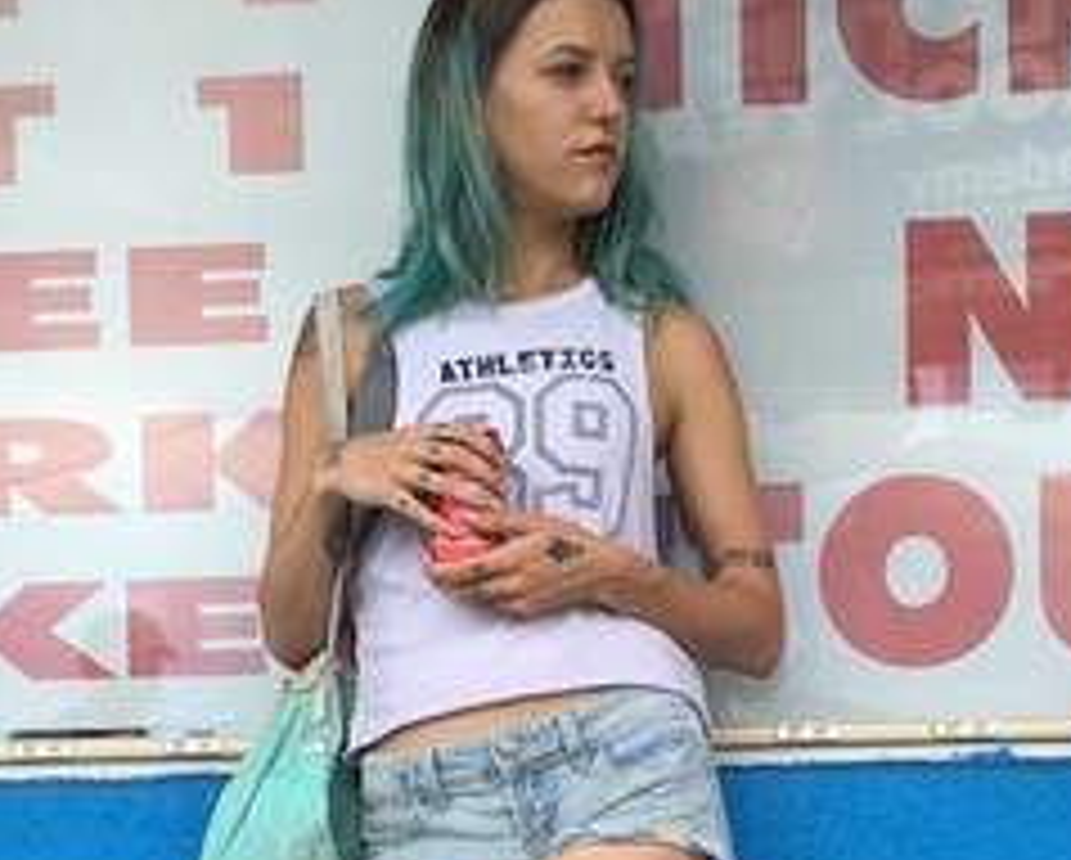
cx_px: 562
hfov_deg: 25.0
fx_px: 2412
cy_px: 1000
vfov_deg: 19.2
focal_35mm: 76
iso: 25
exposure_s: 1/334
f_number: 2.2
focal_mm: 4.15
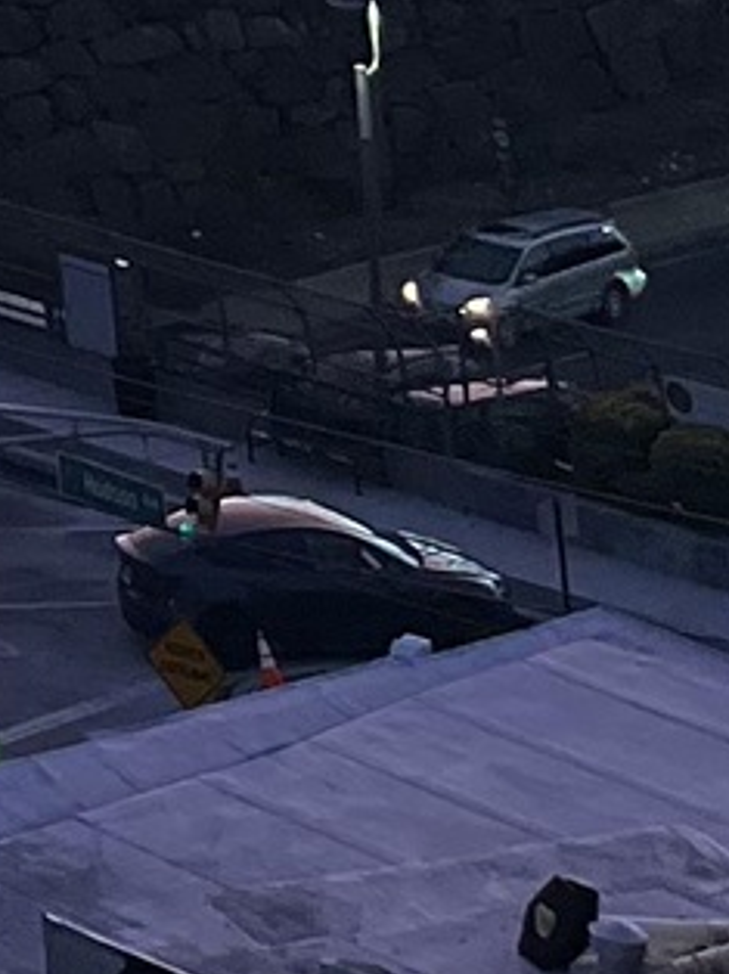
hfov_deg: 6.6
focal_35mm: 191
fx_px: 5370
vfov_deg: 8.1
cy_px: -2361
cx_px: -1933
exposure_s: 1/122
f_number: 1.6
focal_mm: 5.1
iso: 64
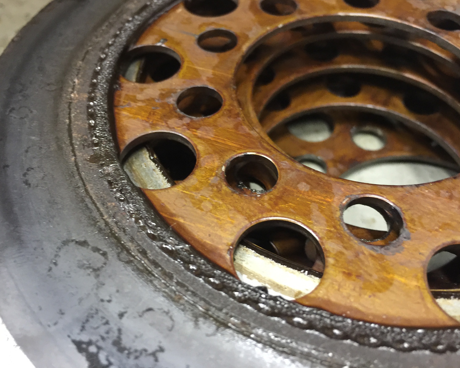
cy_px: 186
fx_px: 422
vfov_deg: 47.1
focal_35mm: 31
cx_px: 221
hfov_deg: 57.2
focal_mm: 4.15
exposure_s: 1/4
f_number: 2.2
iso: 80
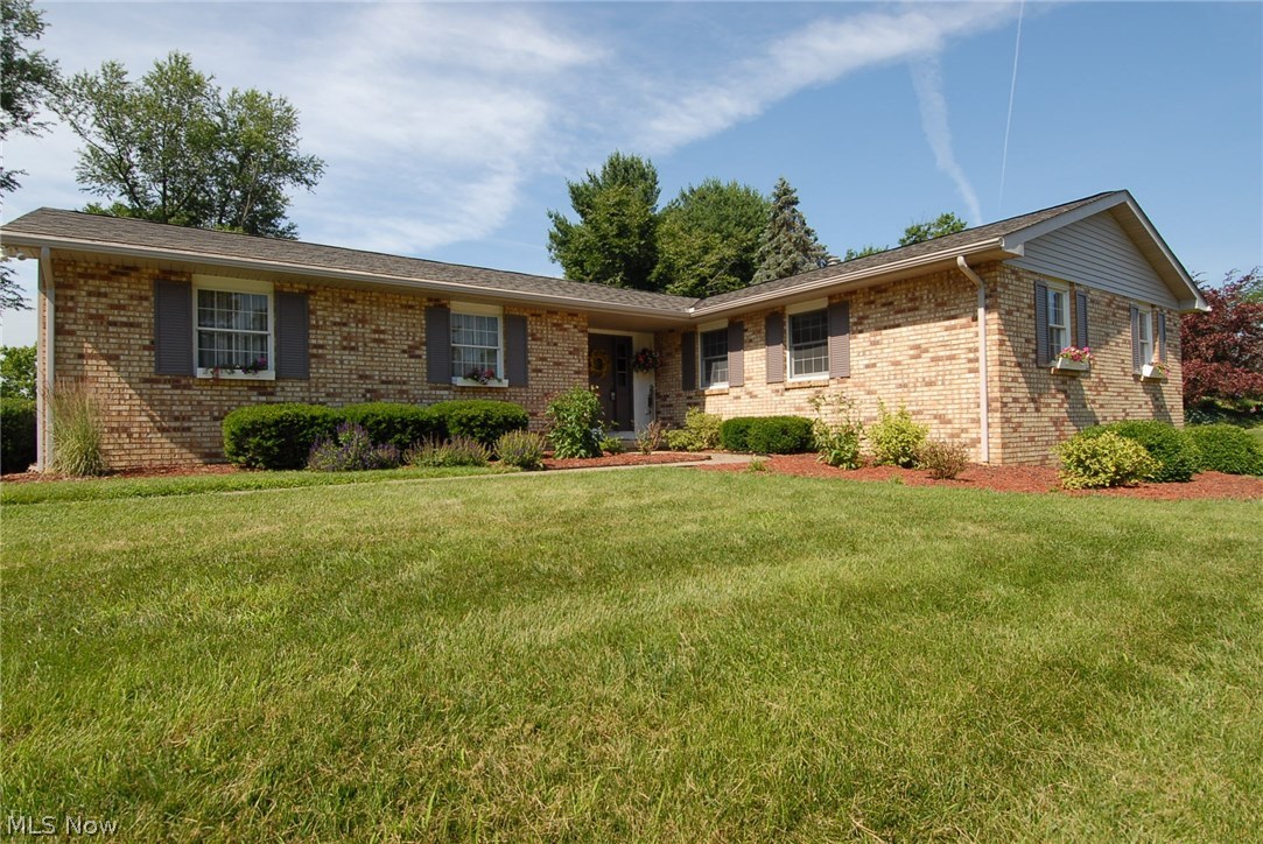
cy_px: 422
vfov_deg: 67.5
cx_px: 632
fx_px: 632
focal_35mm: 18
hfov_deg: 90.0
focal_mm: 12
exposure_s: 1/250
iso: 200
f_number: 9
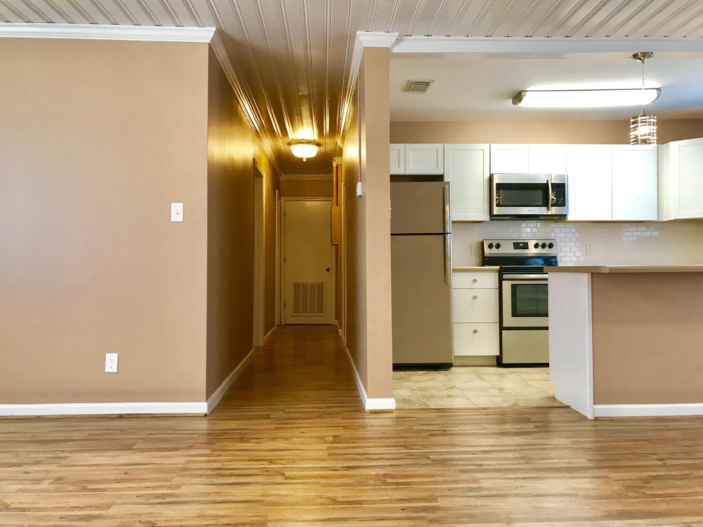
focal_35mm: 28
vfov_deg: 49.7
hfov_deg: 63.4
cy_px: 264
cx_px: 352
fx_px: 569
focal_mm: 3.99
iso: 32
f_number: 1.8
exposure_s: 1/30
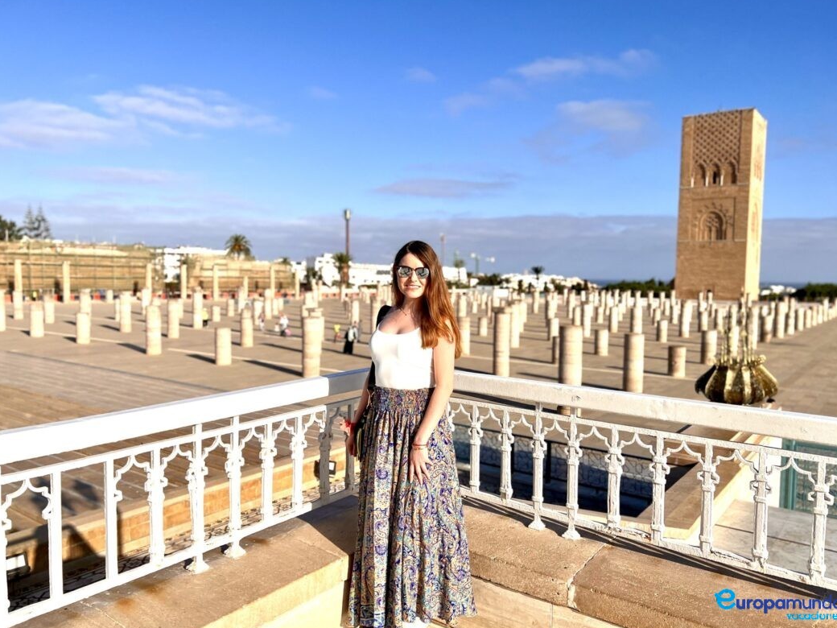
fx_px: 653
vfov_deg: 51.4
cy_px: 316
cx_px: 432
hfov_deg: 65.3
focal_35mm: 27
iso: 50
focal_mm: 5.7
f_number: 1.5
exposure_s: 1/8000
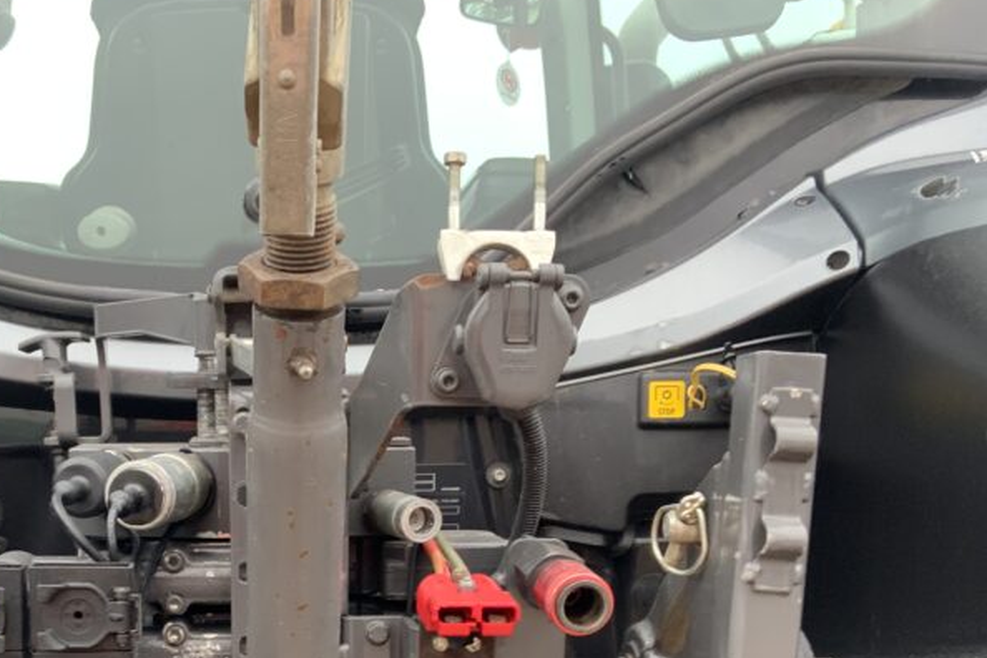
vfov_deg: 25.1
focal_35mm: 52
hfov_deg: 37.6
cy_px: 613
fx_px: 1426
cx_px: 297
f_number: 1.8
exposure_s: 1/60
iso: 100
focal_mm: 3
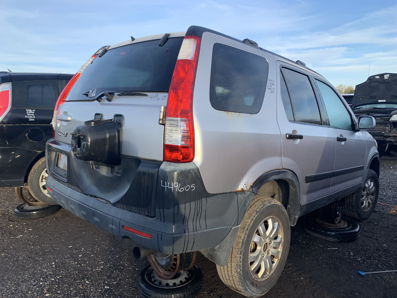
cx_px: 198
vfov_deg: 53.1
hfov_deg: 67.3
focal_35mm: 26
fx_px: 298
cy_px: 149
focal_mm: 4.25
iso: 25
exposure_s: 1/573
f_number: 1.8
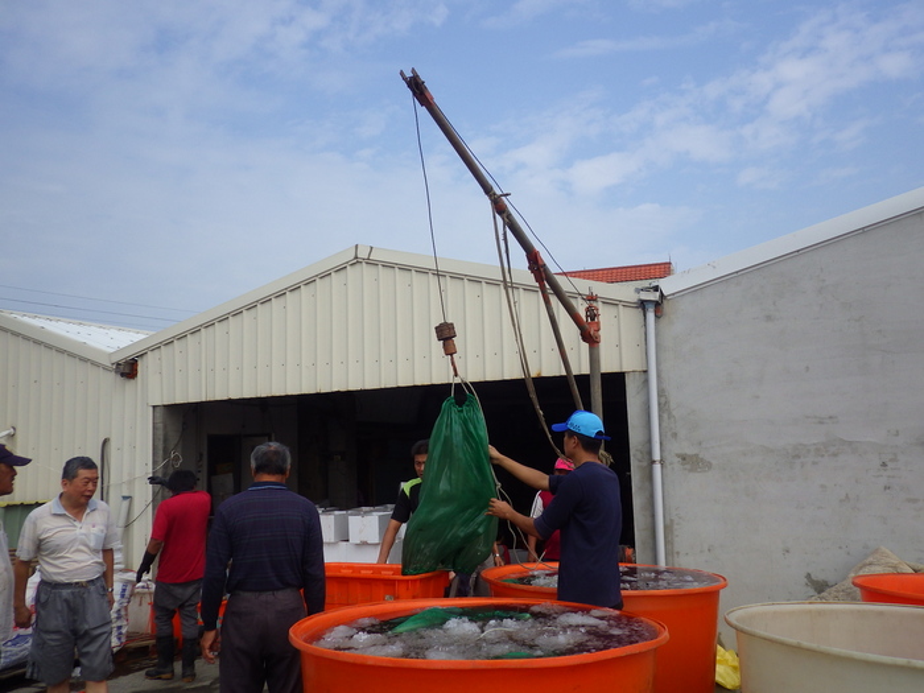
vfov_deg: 45.4
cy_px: 346
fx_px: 827
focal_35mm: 31
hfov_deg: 58.4
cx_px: 462
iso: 125
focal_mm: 5.5
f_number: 3.1
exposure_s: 1/1500
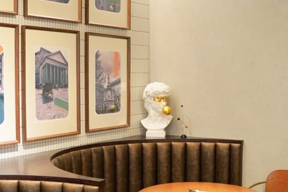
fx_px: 480
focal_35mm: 60
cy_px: 113
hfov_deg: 33.4
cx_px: 165
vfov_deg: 22.6
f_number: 2.8
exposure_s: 1/160
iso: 1600
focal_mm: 28
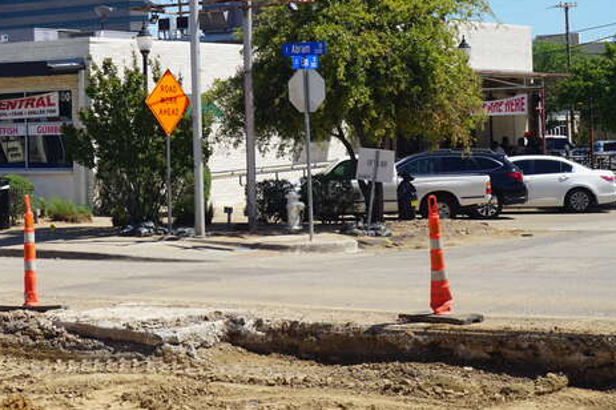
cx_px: 109
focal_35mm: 83
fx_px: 1419
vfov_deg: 16.3
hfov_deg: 24.1
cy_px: 69
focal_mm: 32
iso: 100
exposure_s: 1/125
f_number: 11
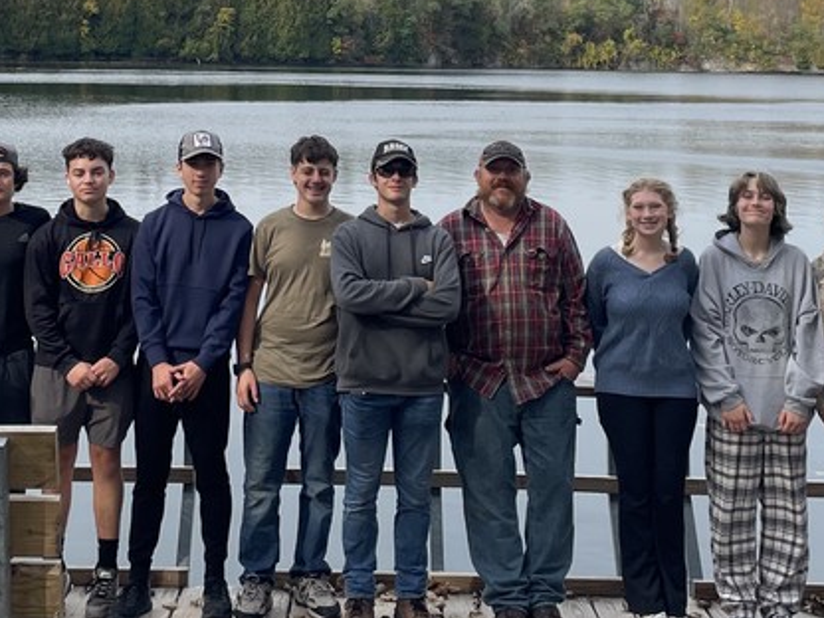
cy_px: 0
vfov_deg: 22.1
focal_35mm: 64
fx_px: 1523
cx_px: 309
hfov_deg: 30.1
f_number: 1.6
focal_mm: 4.2
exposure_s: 1/2959
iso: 32
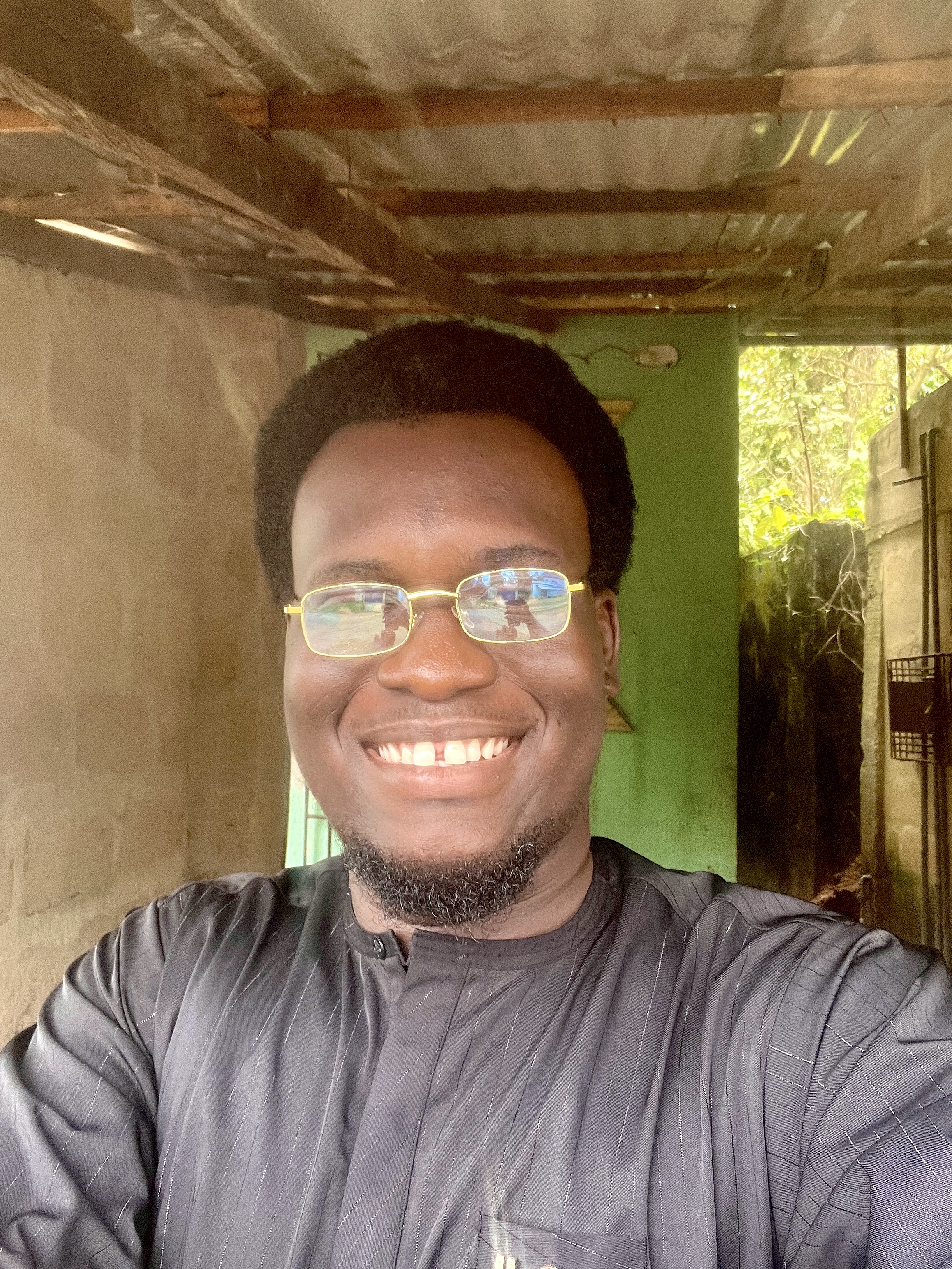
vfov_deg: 60.0
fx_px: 1100
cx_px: 476
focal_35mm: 30
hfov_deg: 46.8
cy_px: 634
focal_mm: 2.71
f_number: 2.2
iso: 100
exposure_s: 1/90
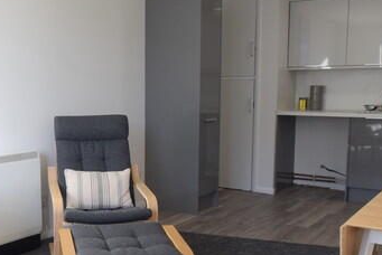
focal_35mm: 45
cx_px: 75
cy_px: 159
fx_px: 478
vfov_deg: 29.8
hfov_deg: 41.6
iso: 400
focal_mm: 10
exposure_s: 1/100
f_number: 5
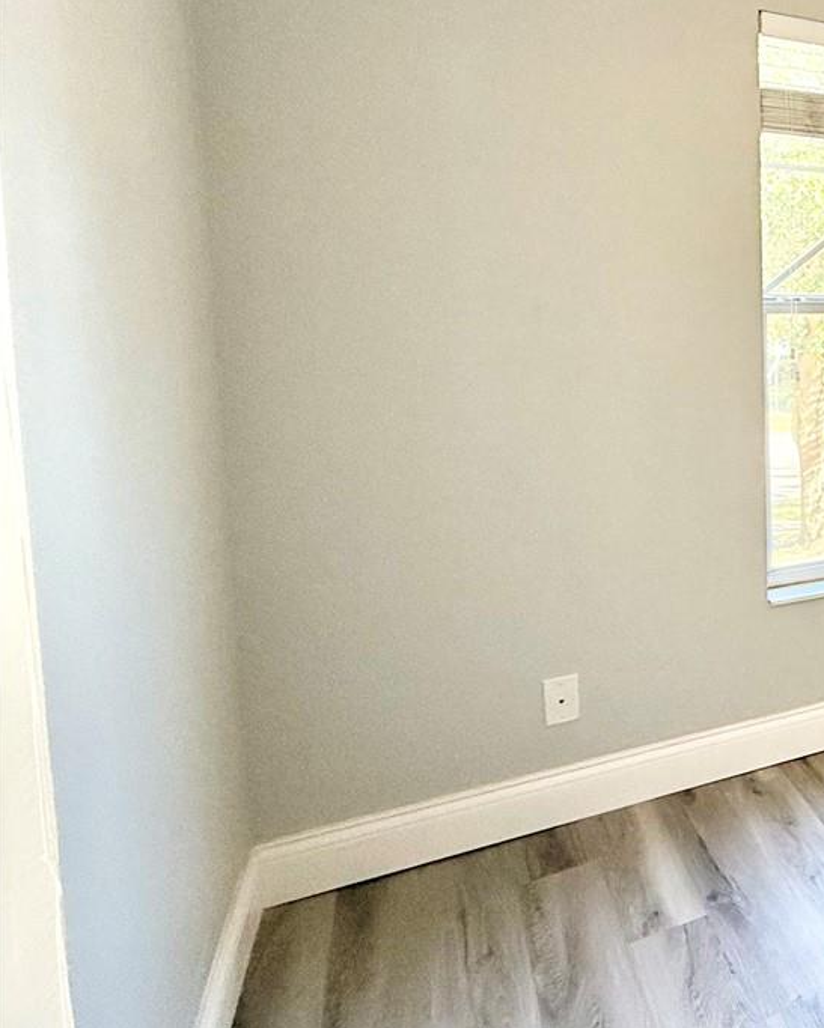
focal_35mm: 32
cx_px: 1201
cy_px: 372
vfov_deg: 54.9
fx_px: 975
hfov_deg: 29.8
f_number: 2.2
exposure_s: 1/99
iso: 125
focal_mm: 2.22
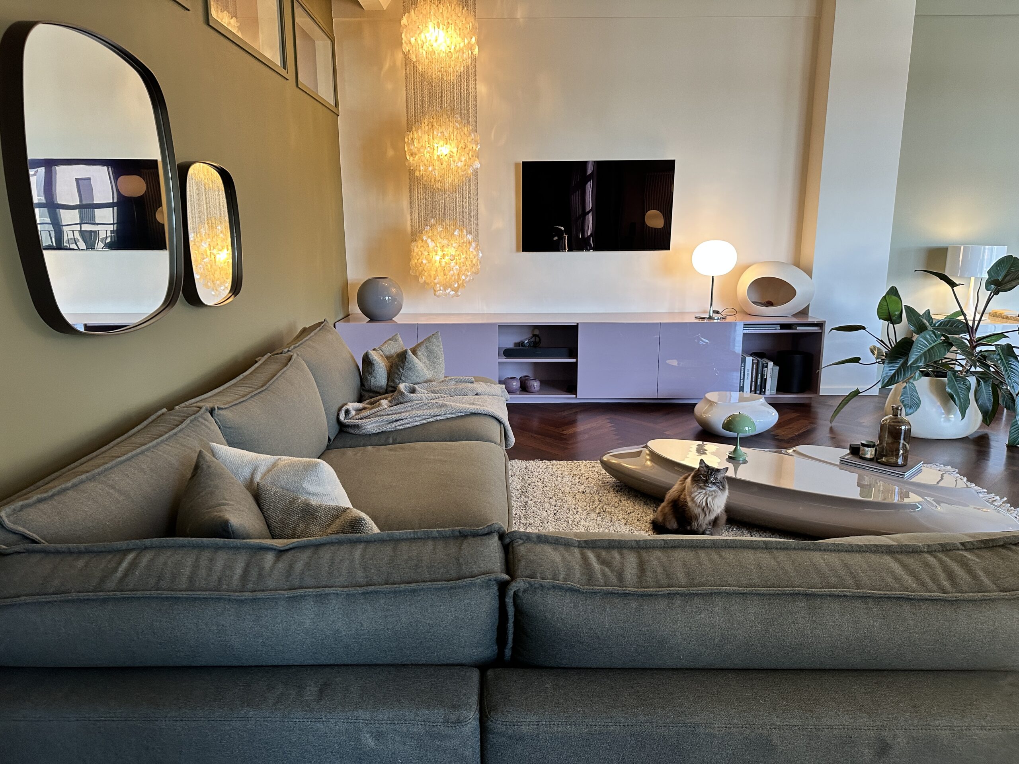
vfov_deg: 56.8
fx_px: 706
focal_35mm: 24
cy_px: 382
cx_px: 510
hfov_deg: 71.6
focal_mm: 6.86
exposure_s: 1/100
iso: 200
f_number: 1.78
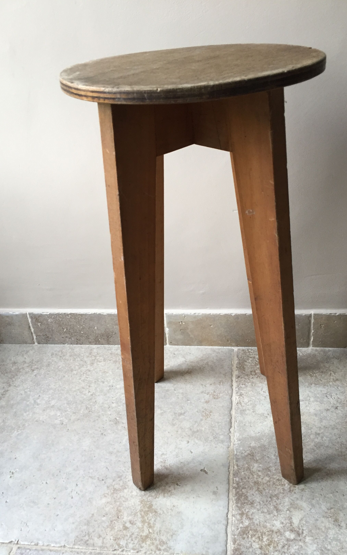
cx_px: 185
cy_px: 276
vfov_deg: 61.2
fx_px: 469
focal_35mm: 31
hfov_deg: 40.6
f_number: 2.2
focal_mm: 4.15
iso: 160
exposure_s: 1/33
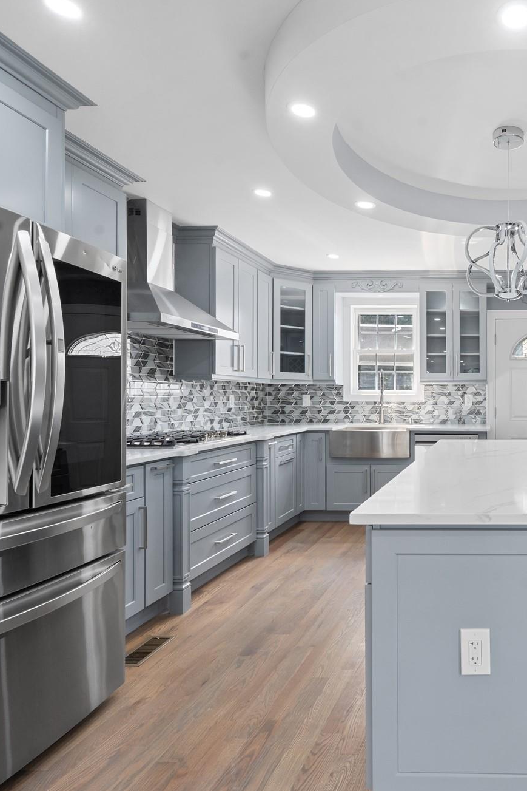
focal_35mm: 22
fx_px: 483
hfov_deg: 49.9
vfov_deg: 78.6
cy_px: 402
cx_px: 488
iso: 800
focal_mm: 14
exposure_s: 1/20
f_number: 10
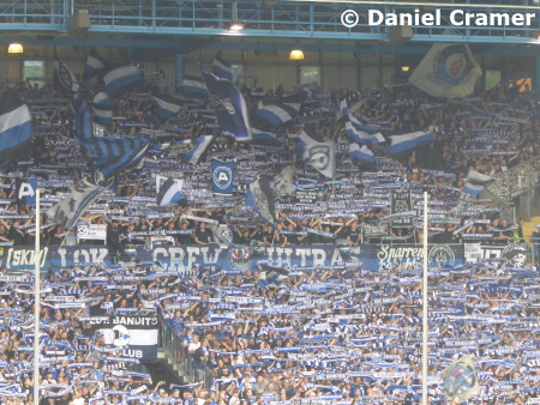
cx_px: 270
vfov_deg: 6.0
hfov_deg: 7.9
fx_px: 3902
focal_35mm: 250
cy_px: 202
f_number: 5.6
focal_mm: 44.8
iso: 400
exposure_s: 1/40
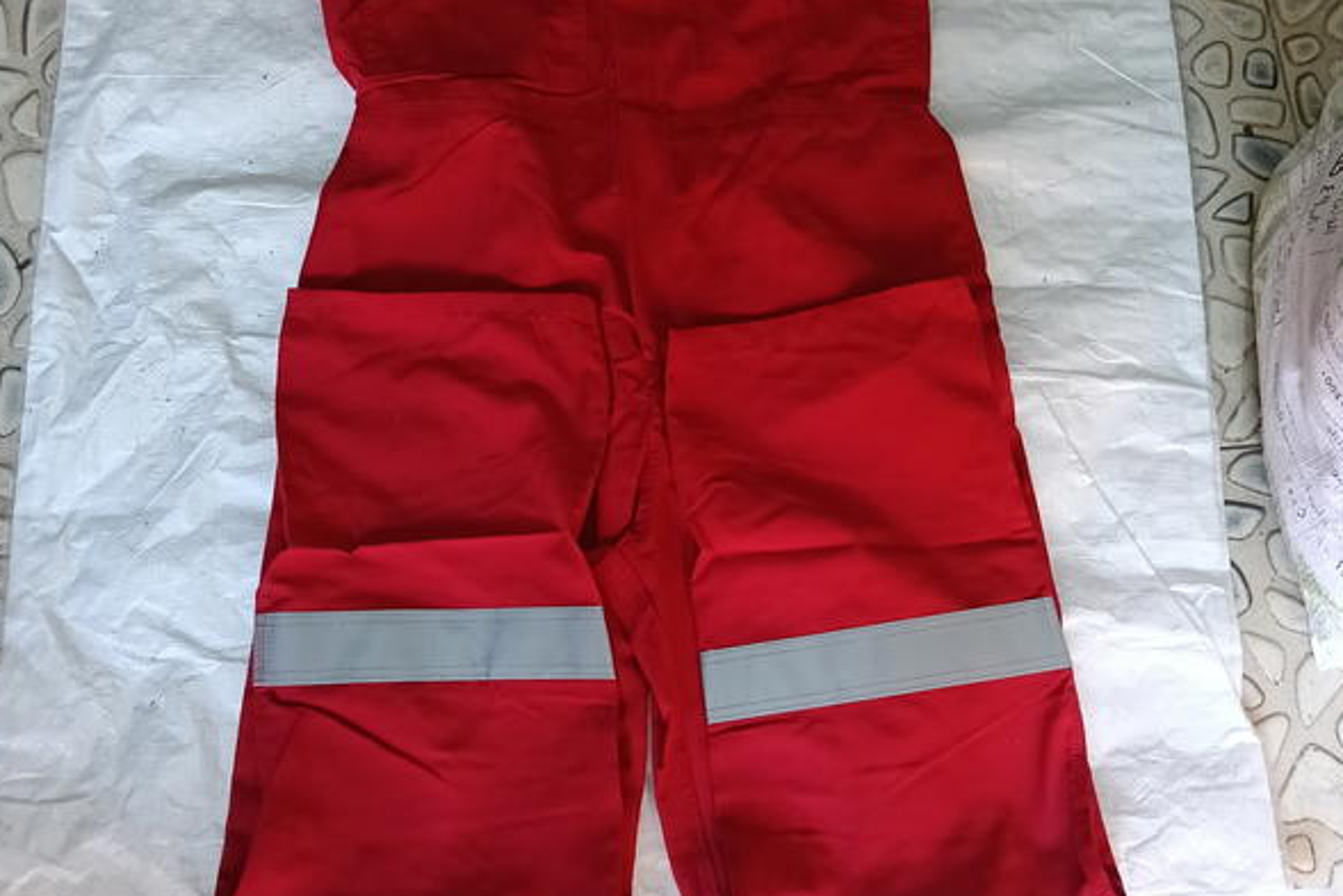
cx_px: 668
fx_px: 1418
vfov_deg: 35.0
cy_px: 392
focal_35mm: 38
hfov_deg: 50.7
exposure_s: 1/33.3
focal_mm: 3.98
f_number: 1.8
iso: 200
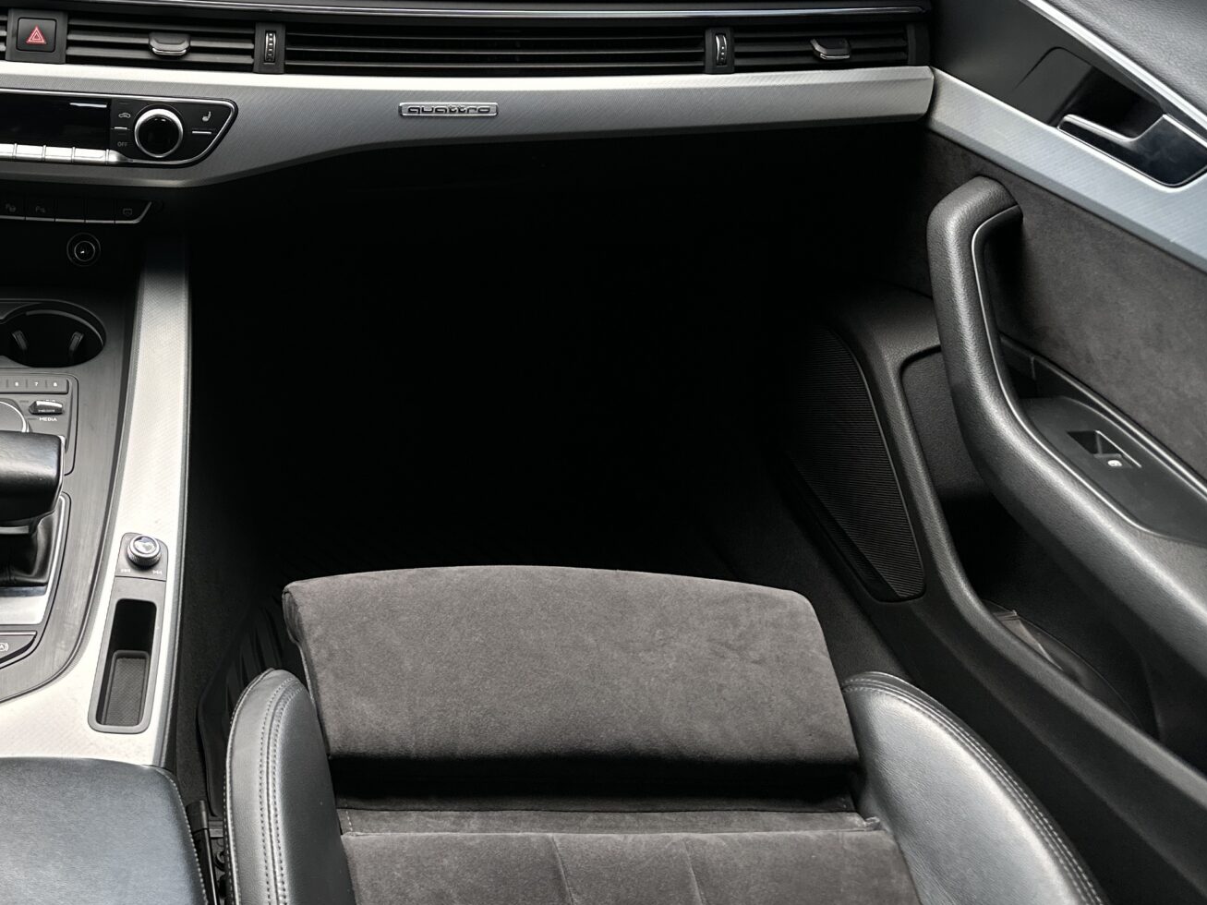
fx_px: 1639
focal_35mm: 47
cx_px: 30
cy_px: 170
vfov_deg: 30.1
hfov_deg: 36.7
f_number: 1.78
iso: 80
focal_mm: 6.86
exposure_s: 1/354
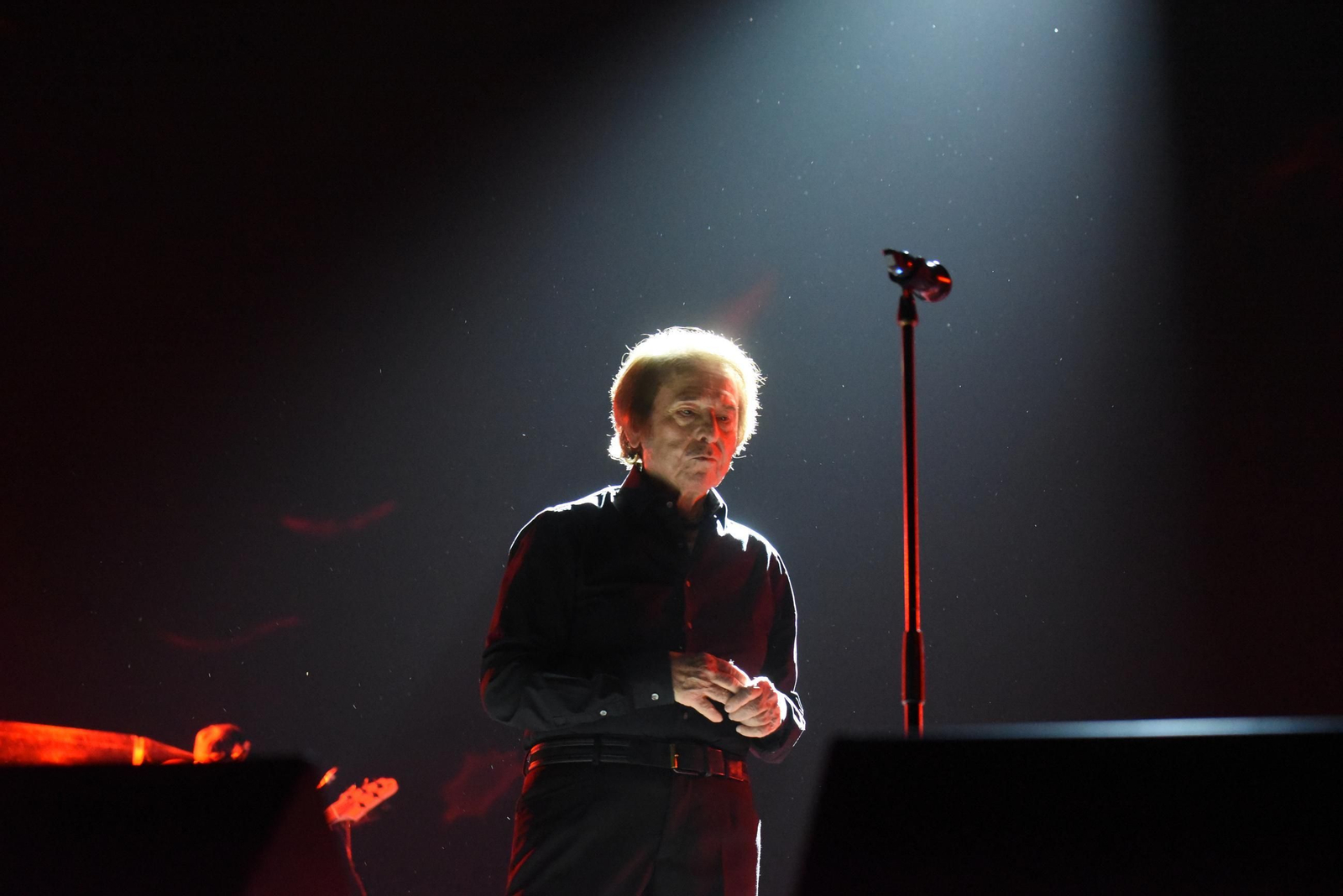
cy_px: 448
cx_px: 672
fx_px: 2612
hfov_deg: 28.8
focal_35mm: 70
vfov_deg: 19.5
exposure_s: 1/100
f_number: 4
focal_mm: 70
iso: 10000
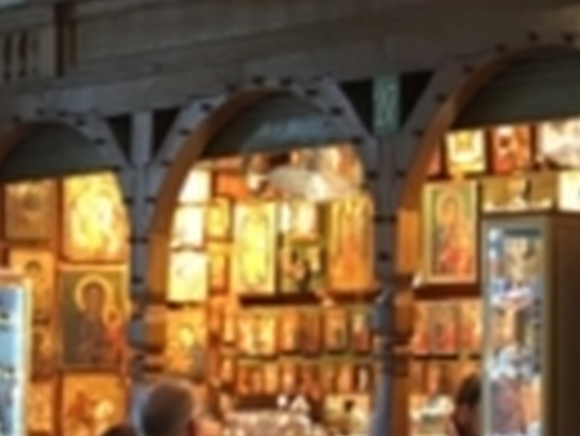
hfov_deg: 16.5
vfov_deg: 13.2
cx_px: 778
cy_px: 231
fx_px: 1878
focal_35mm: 112
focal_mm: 4.15
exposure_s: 1/33
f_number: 2.2
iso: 80
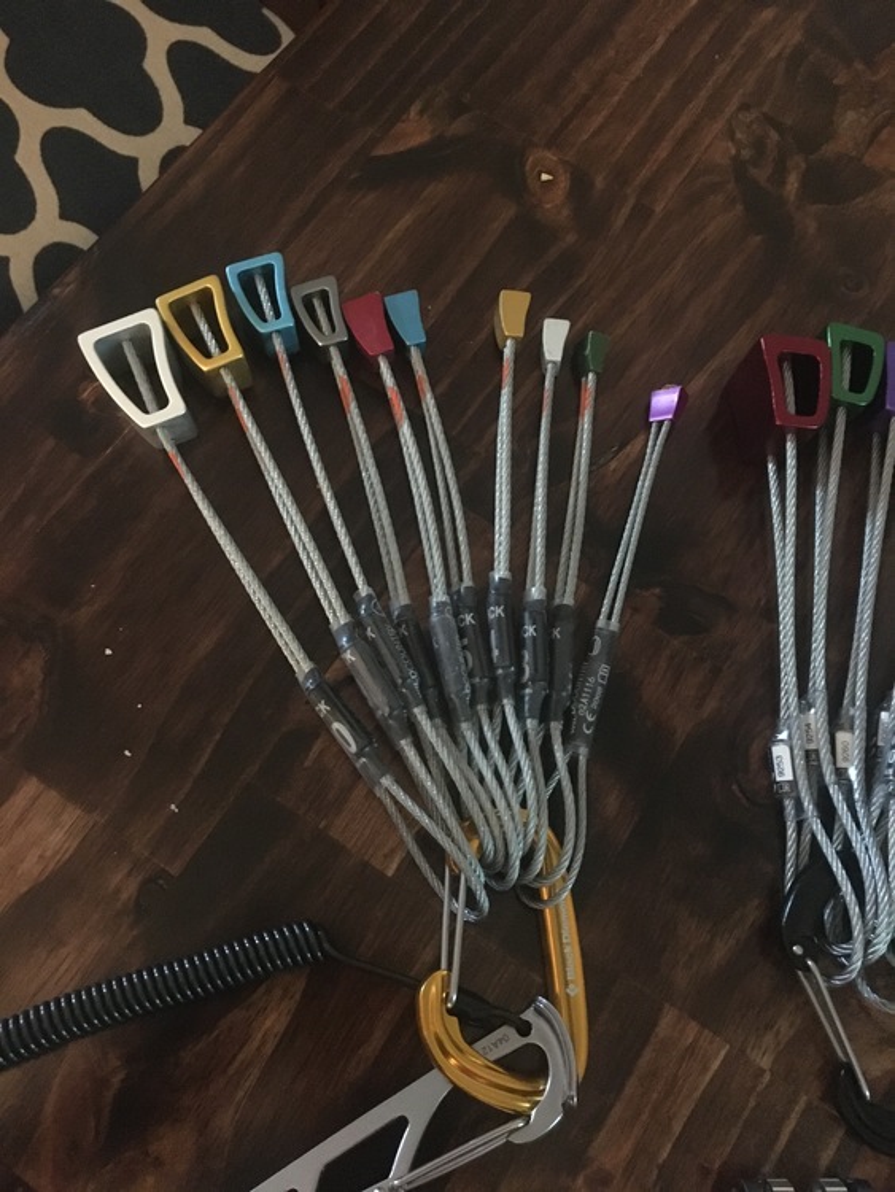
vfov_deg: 61.6
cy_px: 596
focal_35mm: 29
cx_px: 448
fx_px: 999
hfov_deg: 48.3
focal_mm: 4.15
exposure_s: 1/15
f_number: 2.2
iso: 800
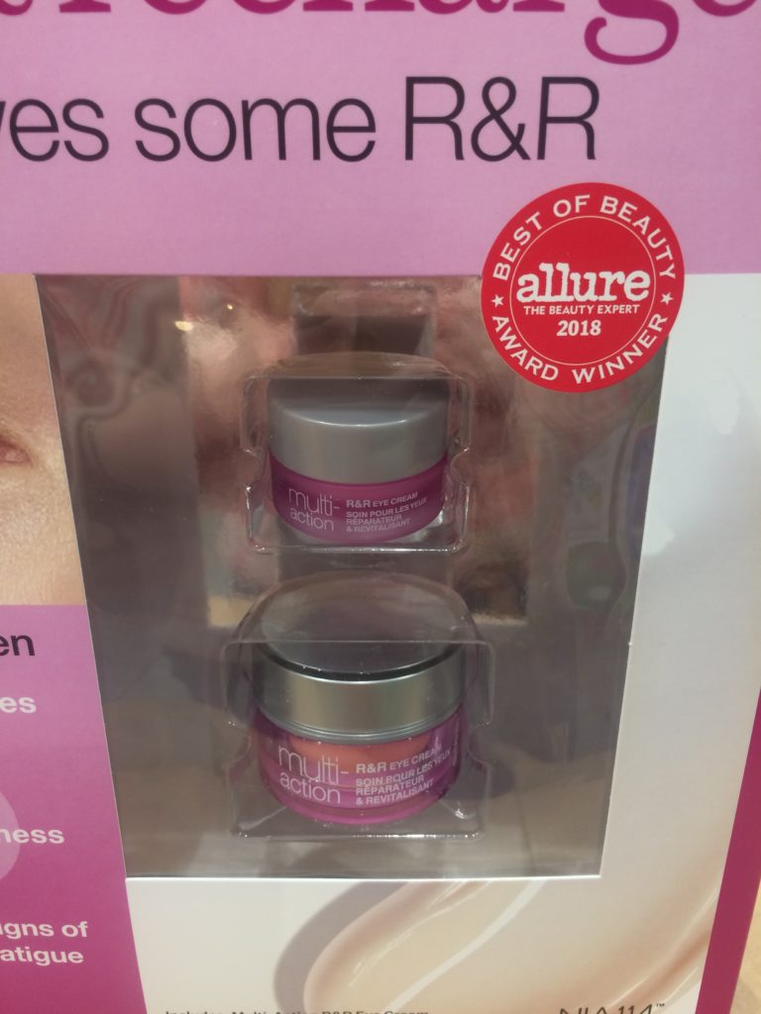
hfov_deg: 48.2
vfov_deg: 61.7
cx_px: 380
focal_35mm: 29
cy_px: 507
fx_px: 850
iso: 80
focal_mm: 4.15
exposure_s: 1/30
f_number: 2.2
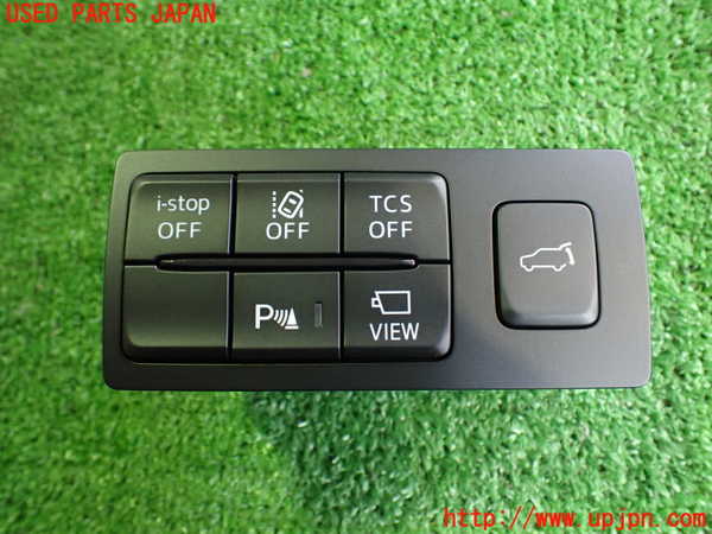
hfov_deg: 60.0
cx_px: 356
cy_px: 267
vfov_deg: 46.8
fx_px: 617
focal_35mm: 30
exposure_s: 1/60
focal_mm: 5.4
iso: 800
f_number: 2.3
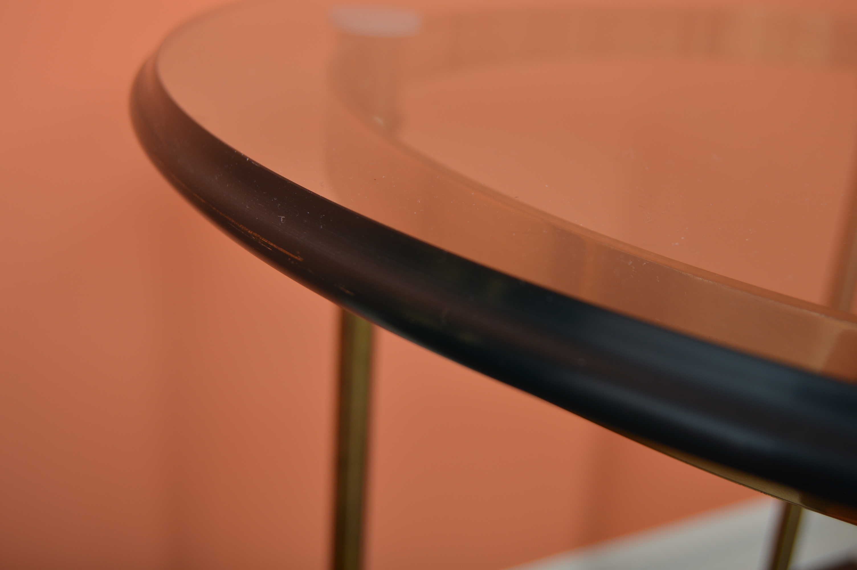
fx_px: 1106
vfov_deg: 28.9
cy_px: 285
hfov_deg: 42.4
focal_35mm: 46
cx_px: 428
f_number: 4.2
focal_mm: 31
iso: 200
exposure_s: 1/200
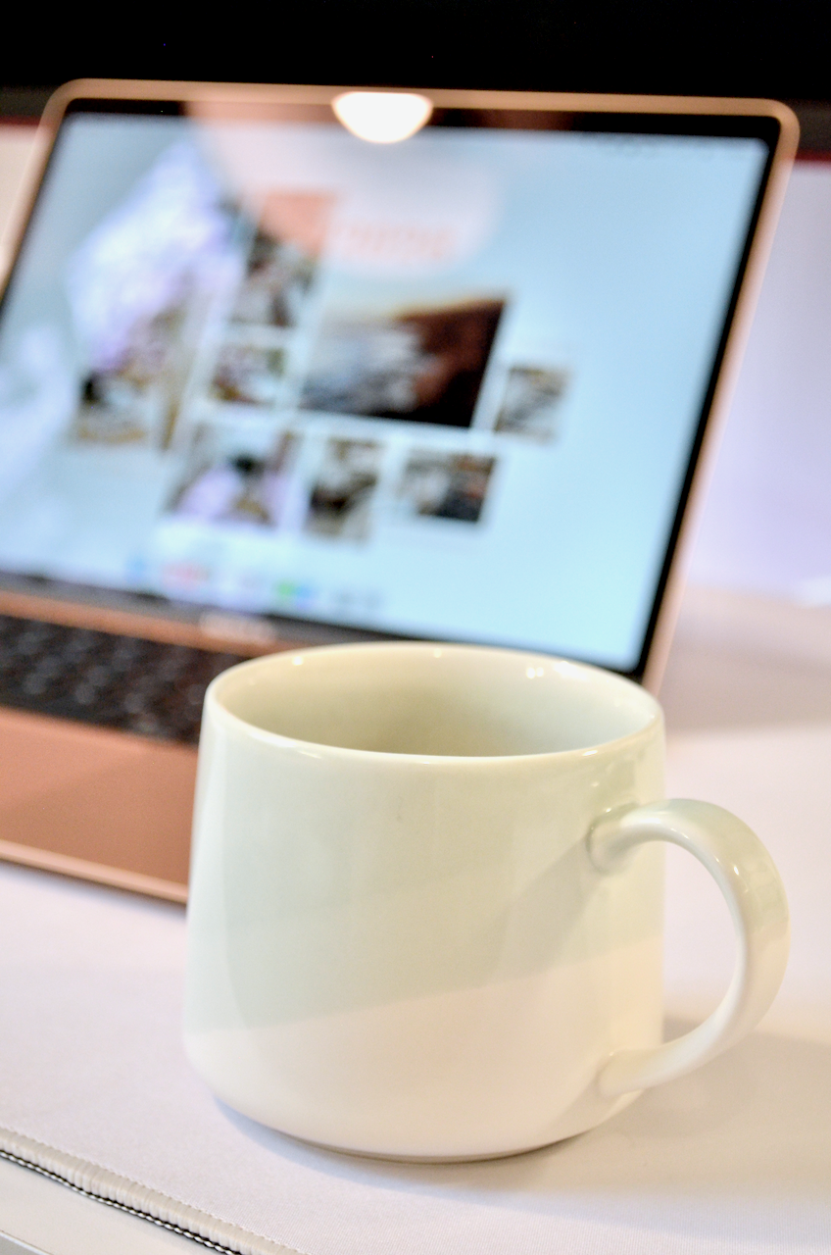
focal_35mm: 63
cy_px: 628
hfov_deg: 21.5
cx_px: 416
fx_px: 2191
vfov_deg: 32.0
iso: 1250
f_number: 5.3
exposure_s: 1/60
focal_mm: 42
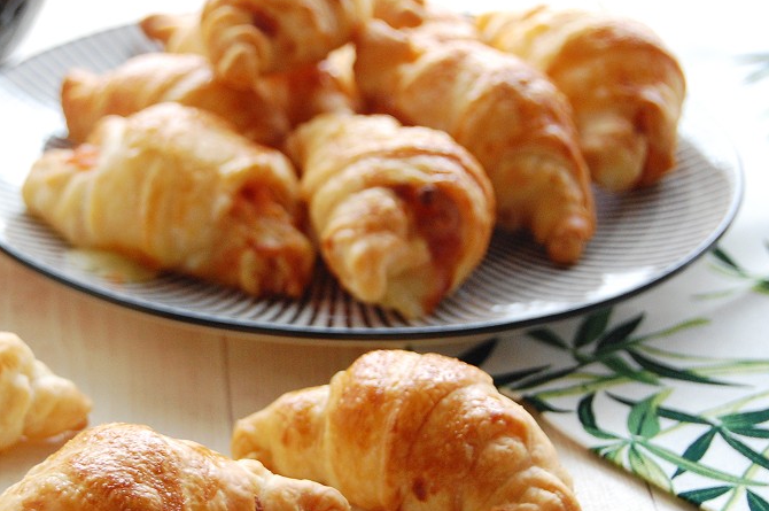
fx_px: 2197
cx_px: 205
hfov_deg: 19.7
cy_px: 335
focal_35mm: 103
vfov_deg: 13.2
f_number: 5.3
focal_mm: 46
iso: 800
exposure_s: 1/15
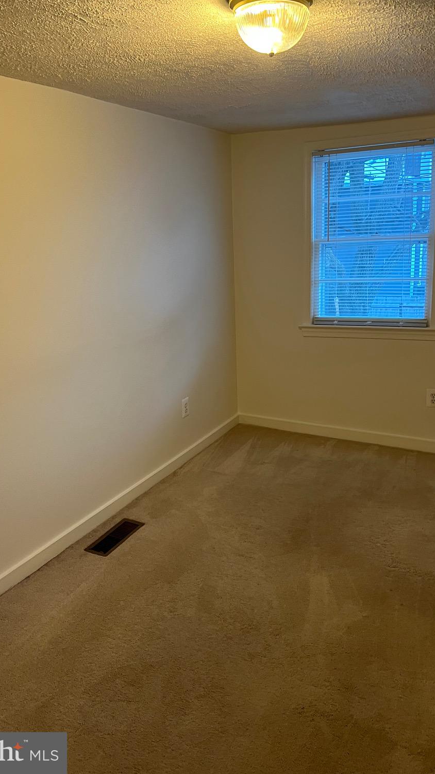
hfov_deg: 40.2
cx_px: 235
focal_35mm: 29
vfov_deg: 66.1
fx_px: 595
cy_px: 378
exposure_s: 1/60
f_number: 1.5
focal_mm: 5.7
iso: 320
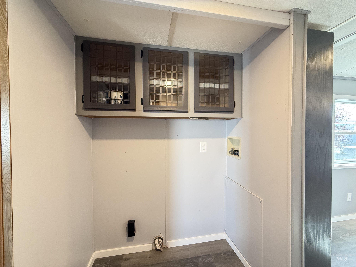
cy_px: 134
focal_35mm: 14
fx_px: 144
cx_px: 178
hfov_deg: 102.1
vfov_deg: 85.7
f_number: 2.2
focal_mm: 2.22
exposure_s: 1/60
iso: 400
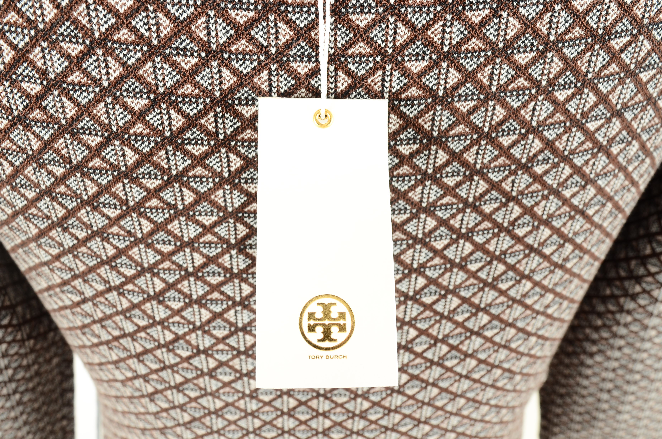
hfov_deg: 49.6
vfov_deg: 34.1
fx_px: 716
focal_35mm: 39
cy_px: 220
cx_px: 331
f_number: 10
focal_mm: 26
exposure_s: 1/80
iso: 320
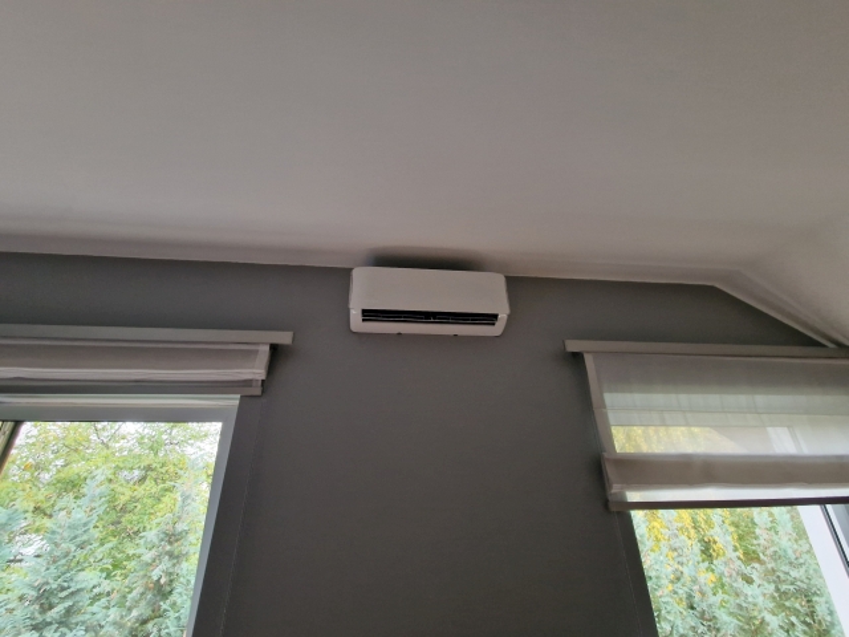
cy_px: 318
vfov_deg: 89.9
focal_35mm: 13
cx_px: 424
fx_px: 319
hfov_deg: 106.2
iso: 250
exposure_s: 1/50
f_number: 2.2
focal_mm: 2.2
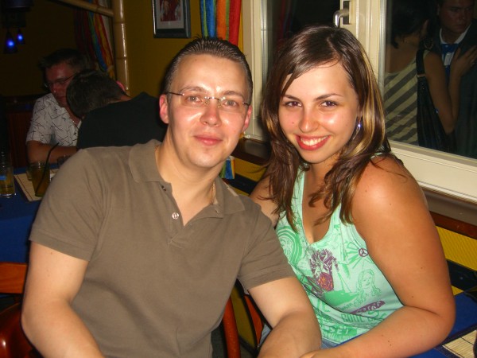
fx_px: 524
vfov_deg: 37.7
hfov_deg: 49.0
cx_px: 238
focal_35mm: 38
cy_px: 179
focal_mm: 7.9
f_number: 2.8
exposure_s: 1/60
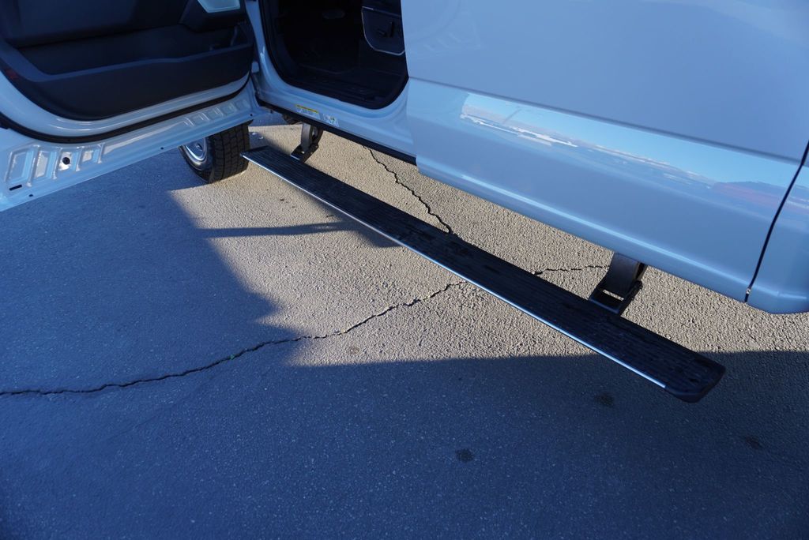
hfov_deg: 73.7
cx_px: 404
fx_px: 540
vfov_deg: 53.2
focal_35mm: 24
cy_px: 270
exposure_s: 1/160
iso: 160
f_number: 4
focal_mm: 16
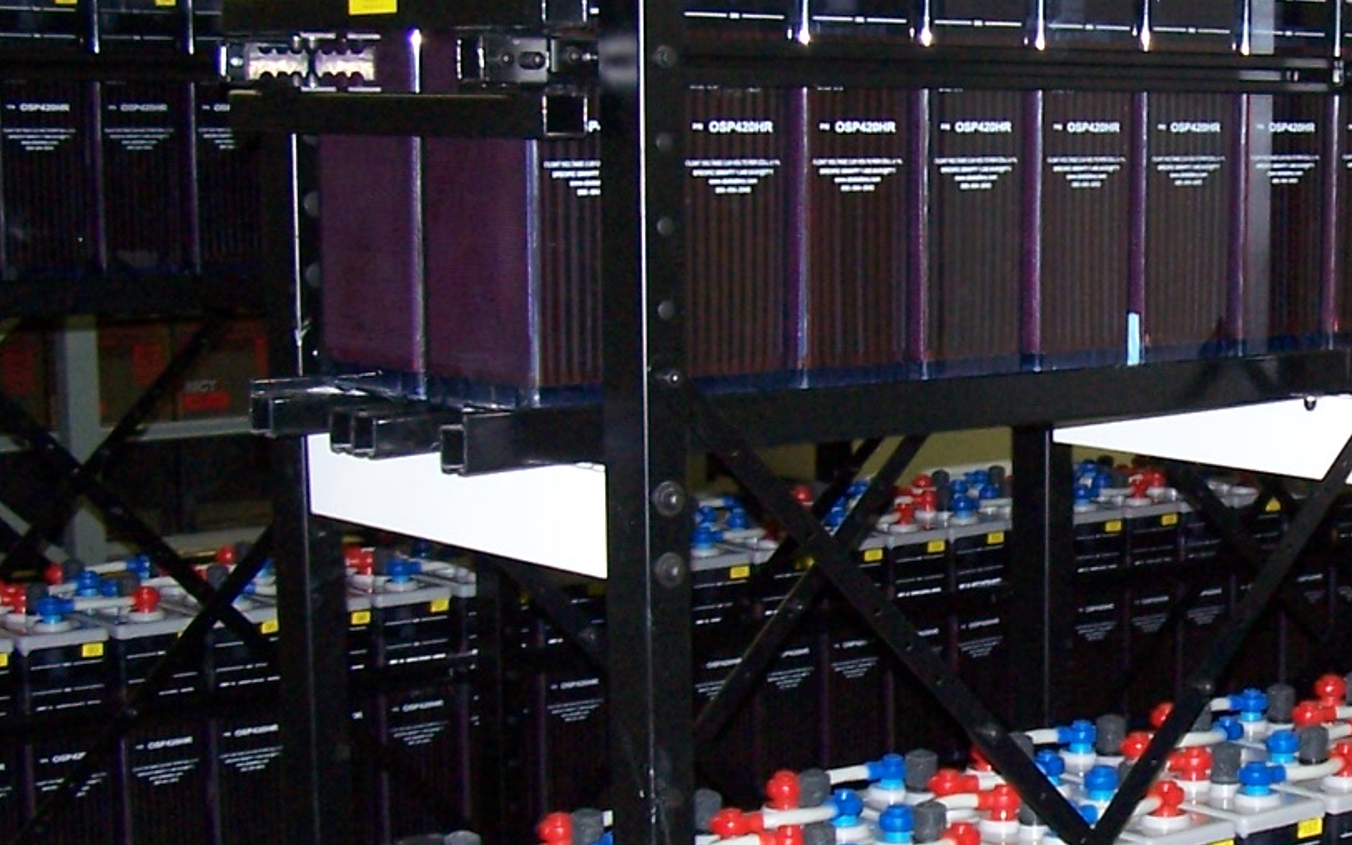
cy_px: 619
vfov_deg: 15.9
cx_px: 1239
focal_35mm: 82
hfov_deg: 24.4
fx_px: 3021
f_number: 2.8
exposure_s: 1/60
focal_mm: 6.3
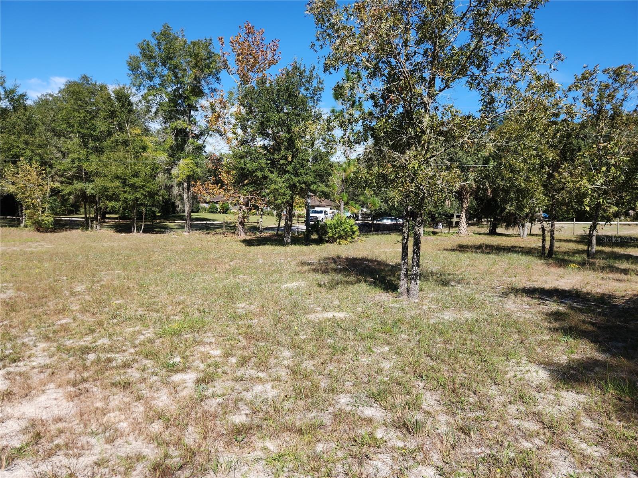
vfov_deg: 58.9
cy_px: 239
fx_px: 424
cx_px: 319
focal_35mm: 23
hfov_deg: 73.9
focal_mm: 5.4
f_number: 1.8
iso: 20
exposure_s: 1/1011
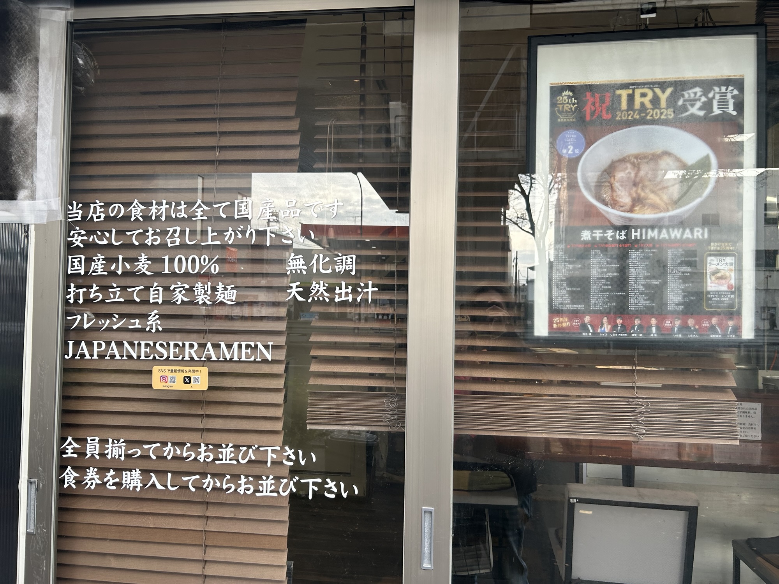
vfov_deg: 53.1
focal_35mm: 26
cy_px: 292
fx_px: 585
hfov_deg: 67.3
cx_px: 390
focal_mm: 5.7
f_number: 1.5
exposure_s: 1/216
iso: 40
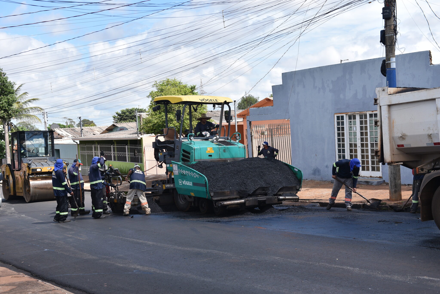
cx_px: 220
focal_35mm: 52
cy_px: 147
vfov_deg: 26.0
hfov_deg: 38.2
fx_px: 636
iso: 400
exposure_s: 1/2000
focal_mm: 52
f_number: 5
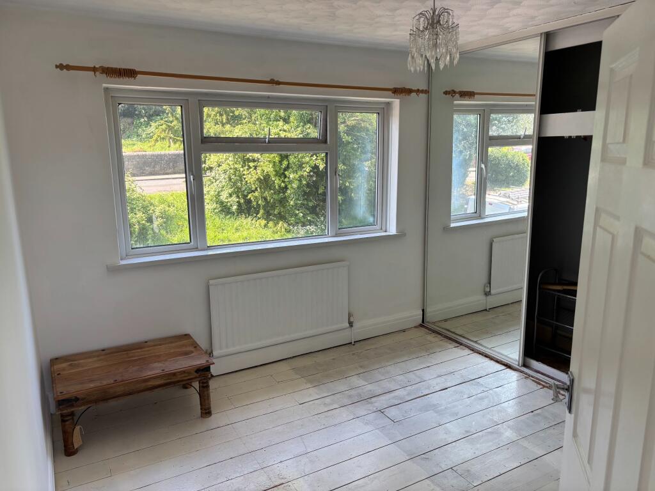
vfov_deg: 53.1
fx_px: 492
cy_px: 246
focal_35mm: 26
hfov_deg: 67.3
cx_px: 328
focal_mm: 5.96
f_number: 1.6
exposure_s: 1/123
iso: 32
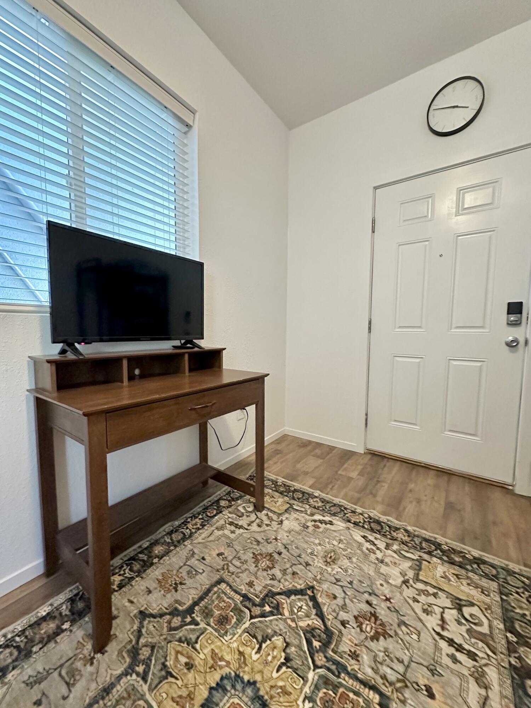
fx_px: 286
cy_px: 354
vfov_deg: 102.1
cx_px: 266
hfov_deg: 85.7
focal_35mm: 14
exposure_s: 1/60
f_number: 2.2
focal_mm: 2.22
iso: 1000
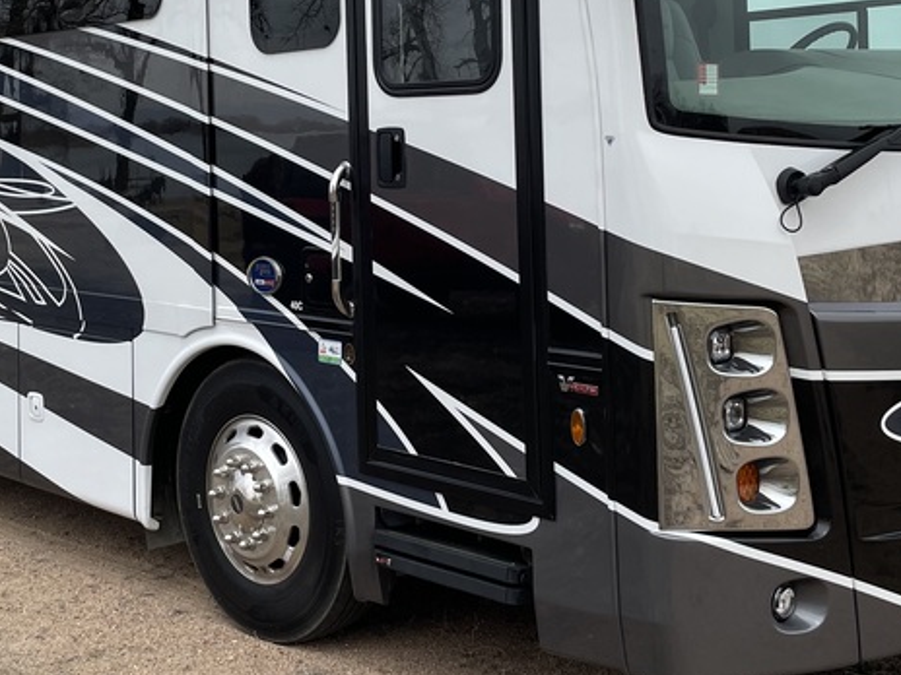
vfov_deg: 25.7
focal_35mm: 56
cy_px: 142
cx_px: 346
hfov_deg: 34.2
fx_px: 1458
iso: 32
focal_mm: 4.2
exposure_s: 1/4000
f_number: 1.6
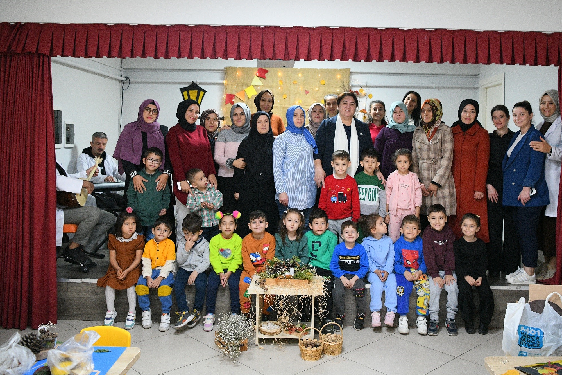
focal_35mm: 35
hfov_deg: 54.3
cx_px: 317
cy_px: 147
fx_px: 546
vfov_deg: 37.7
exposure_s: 1/200
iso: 5000
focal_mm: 28
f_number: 3.5
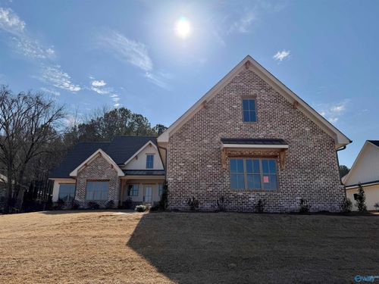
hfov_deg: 71.6
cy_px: 142
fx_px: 263
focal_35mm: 24
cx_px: 190
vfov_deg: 56.8
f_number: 1.78
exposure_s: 1/9091
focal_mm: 6.76
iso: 80
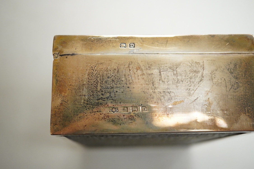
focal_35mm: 45
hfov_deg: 43.6
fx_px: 317
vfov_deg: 29.9
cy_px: 84
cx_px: 127
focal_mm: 30
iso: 2500
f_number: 6.3
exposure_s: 1/200
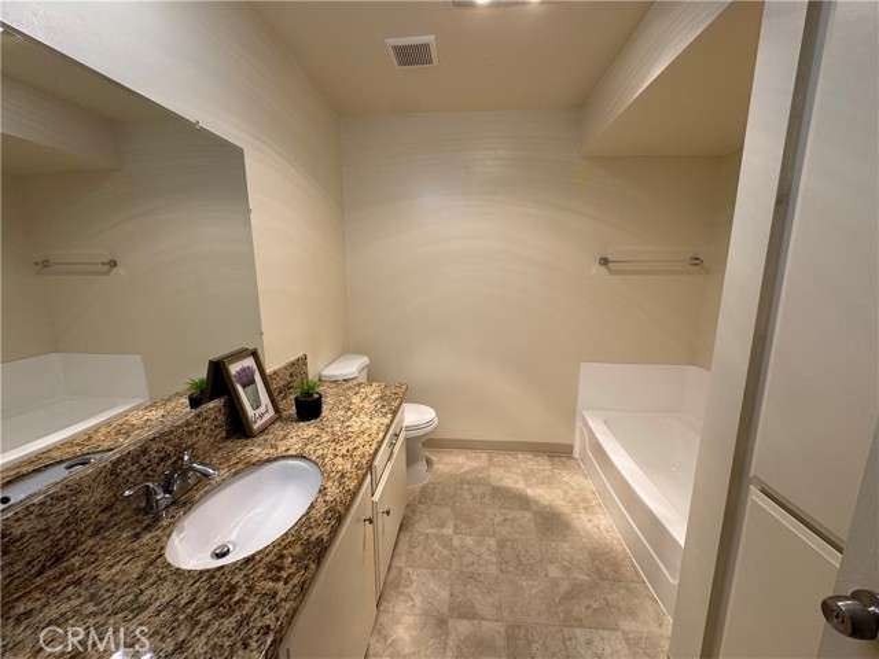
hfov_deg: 102.1
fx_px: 356
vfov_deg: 85.7
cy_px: 330
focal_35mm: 14
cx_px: 440
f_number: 2.2
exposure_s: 1/120
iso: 64
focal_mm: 2.22
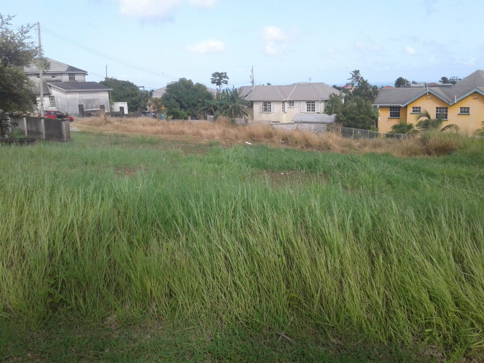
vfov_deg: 42.9
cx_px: 242
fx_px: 461
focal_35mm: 33
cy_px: 182
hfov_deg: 55.4
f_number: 2.2
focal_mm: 3.3
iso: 50
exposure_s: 1/840
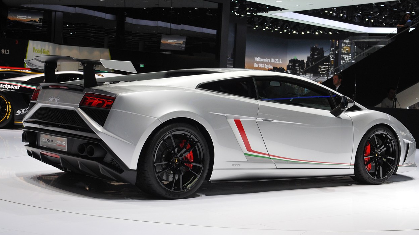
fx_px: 711
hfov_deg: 32.8
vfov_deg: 18.8
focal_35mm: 64
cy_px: 111
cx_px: 210
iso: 640
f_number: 5.6
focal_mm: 40
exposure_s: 1/320
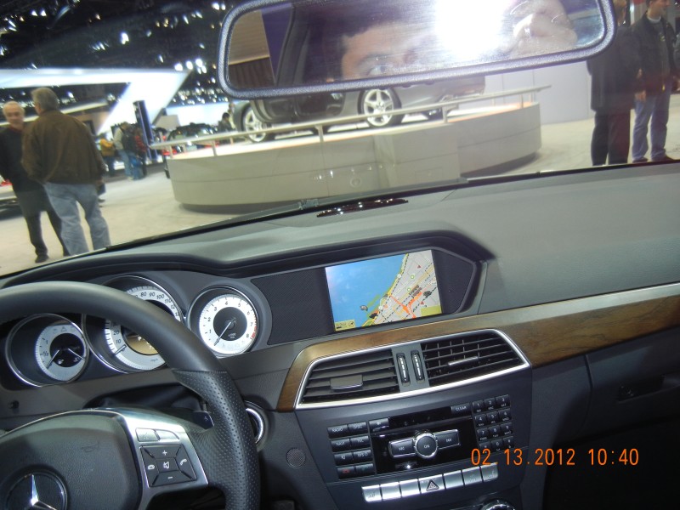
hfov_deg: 60.0
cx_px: 340
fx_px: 589
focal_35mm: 30
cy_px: 255
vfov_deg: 46.8
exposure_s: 1/30
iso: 200
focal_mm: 5.4
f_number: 3.5
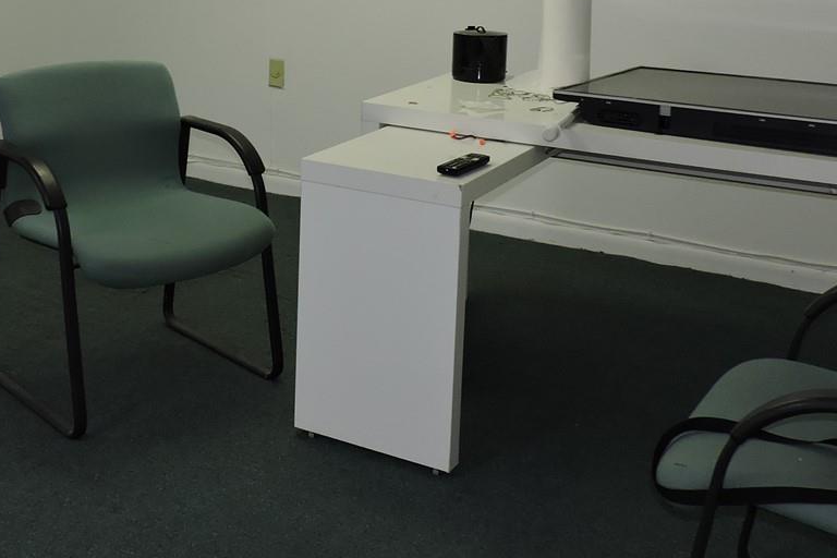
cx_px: 296
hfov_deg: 37.9
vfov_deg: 24.8
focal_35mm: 52
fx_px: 1209
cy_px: 9
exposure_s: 1/40
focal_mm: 4.3
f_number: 3
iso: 125
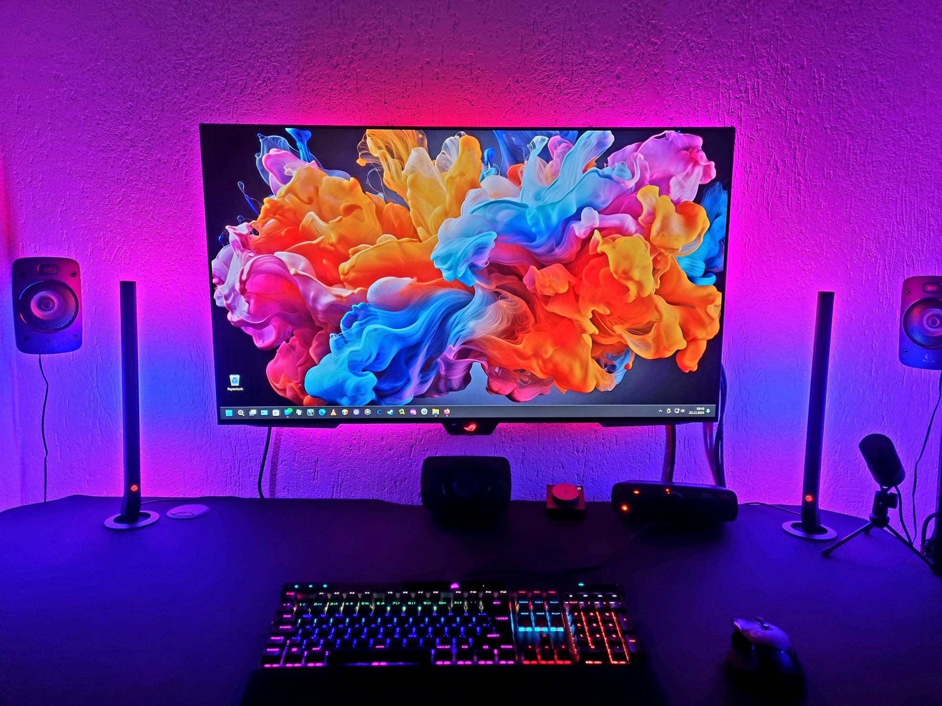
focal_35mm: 26
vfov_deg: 53.1
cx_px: 471
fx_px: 707
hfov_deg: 67.3
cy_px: 353
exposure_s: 1/50
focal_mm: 5.4
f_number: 1.8
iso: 200
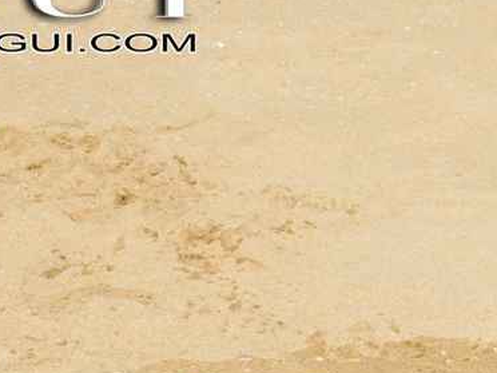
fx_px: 2541
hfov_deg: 10.8
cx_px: 739
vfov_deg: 8.1
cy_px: 658
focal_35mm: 177
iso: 125
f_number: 16
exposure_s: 1/125
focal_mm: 38
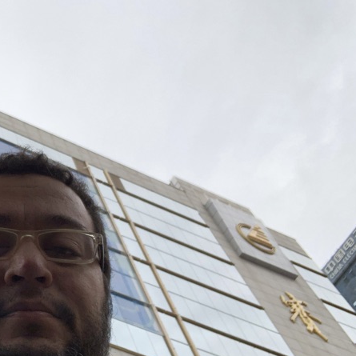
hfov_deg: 25.3
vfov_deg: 26.5
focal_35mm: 65
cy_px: 198
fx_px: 756
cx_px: 7
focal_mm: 2.87
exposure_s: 1/221
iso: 20
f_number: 2.2
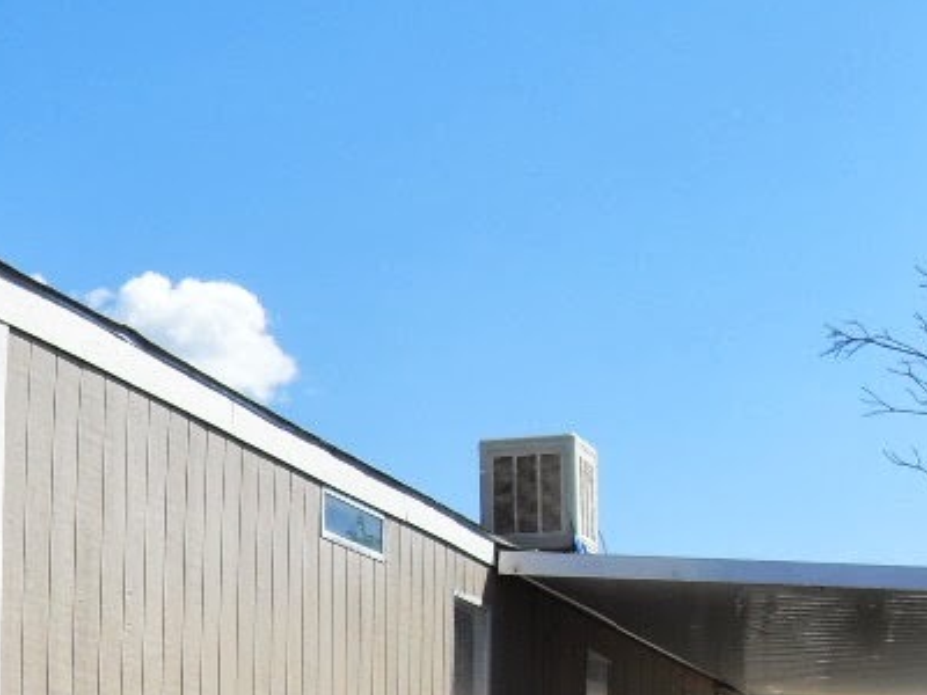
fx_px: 2330
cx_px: 190
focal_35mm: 87
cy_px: 790
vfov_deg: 16.4
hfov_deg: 22.2
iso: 80
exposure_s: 1/250
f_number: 7
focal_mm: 6.3
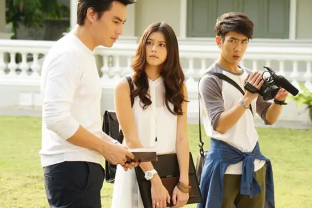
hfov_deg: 14.4
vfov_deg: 9.6
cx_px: 158
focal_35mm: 143
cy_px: 102
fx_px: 1235
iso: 125
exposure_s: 1/80
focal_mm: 85
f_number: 5
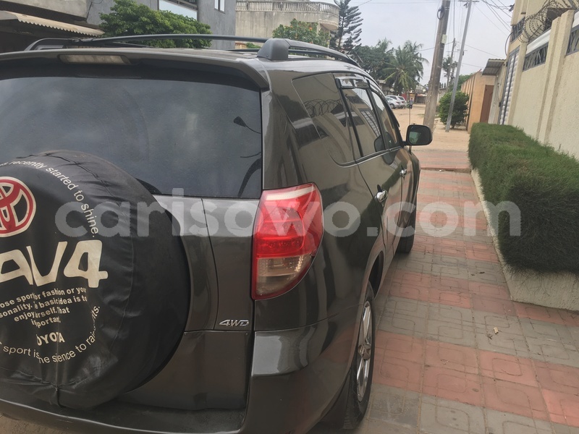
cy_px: 217
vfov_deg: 48.2
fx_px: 485
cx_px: 290
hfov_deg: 61.7
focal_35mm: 29
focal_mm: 4.15
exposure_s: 1/320
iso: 25
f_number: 2.2
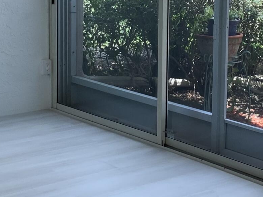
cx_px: 188
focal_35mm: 111
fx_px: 843
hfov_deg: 17.7
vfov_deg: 13.2
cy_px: -2
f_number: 1.8
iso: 32
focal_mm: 3
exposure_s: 1/120
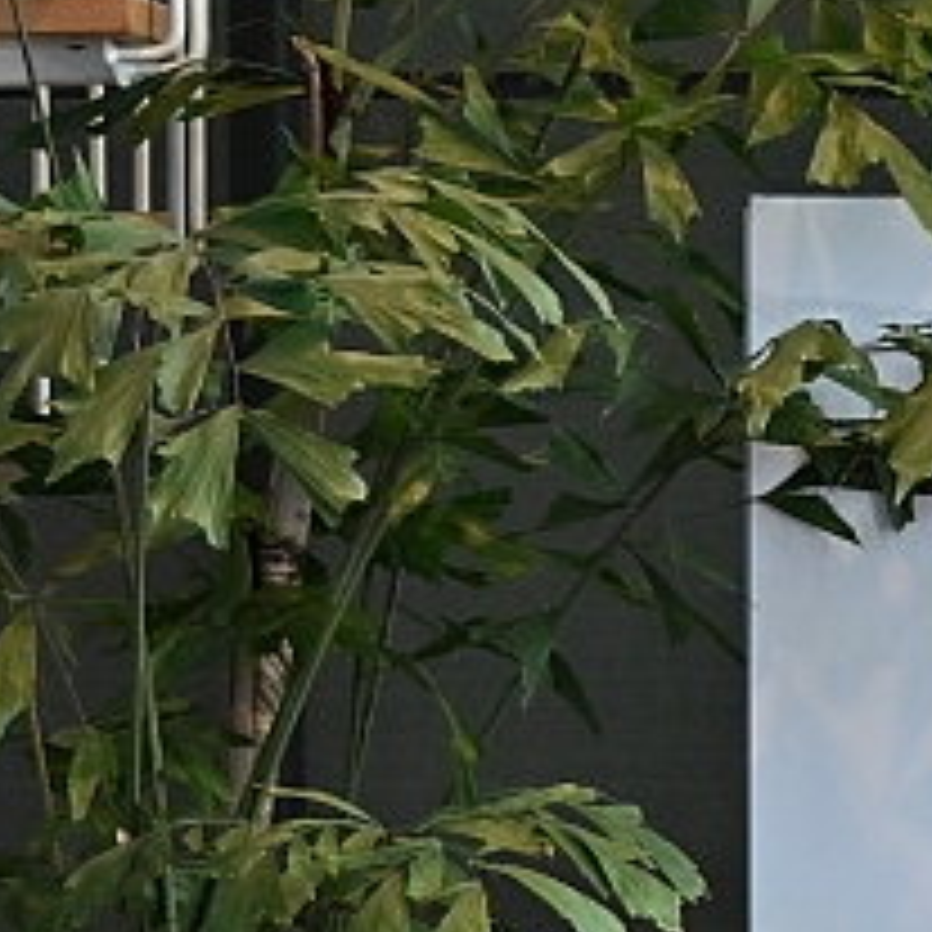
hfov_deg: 6.2
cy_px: 1380
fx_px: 8468
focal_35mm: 278
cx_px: 1558
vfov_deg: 6.2
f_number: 6
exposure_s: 1/60
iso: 640
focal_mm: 66
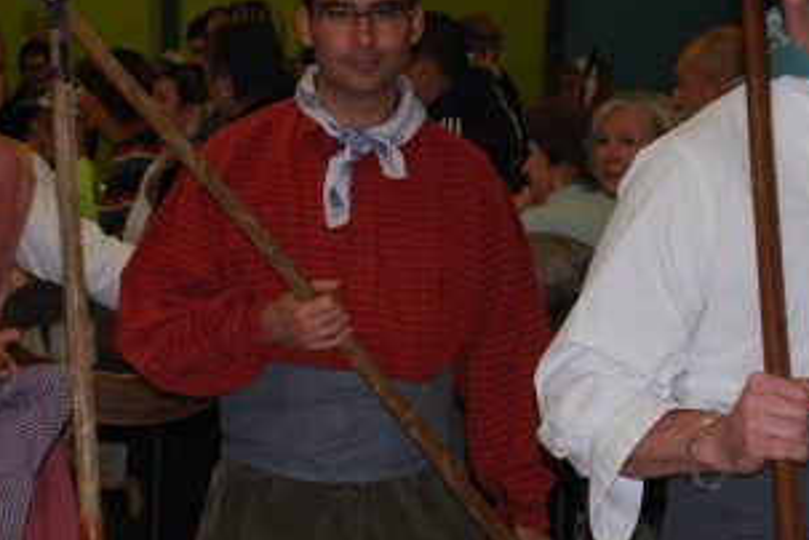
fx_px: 3708
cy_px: 349
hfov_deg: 12.4
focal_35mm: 165
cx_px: 166
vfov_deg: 8.3
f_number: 5.6
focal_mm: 52
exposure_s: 1/60
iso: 360
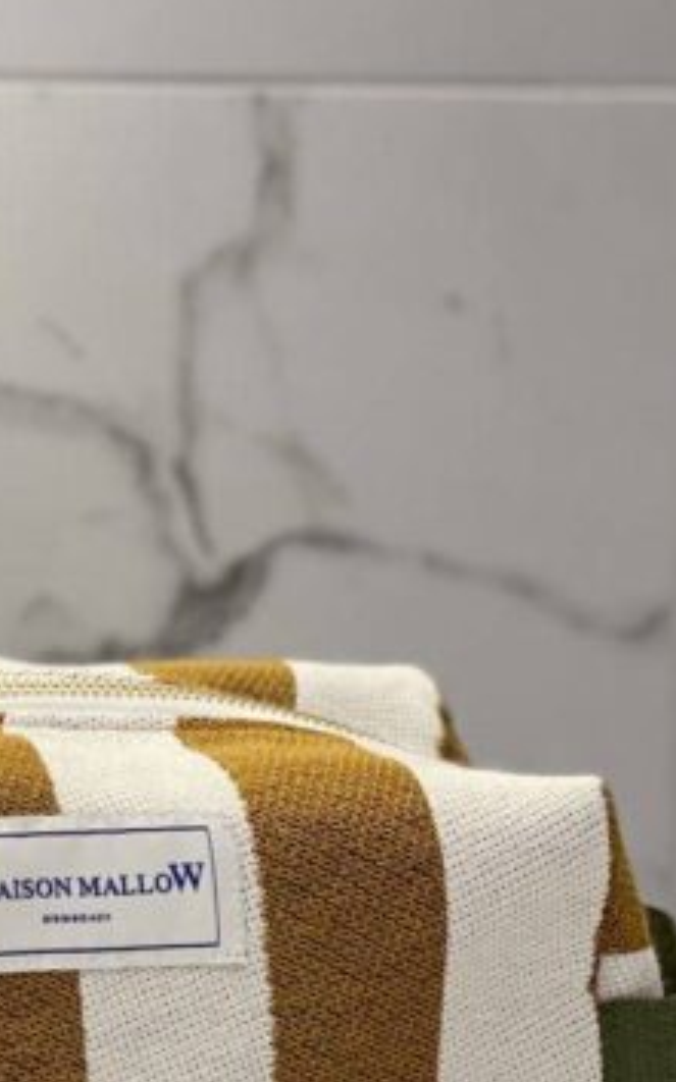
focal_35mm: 133
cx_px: -266
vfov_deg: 15.6
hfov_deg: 9.6
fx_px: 3924
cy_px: 824
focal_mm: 6
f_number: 2
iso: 160
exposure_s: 1/122
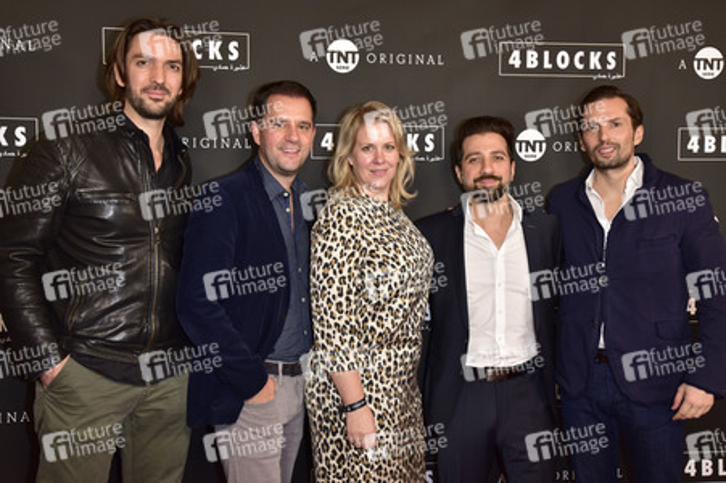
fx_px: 846
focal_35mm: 42
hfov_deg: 46.4
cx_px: 363
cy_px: 242
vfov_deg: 31.8
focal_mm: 42
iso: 2000
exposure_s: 1/250
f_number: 8
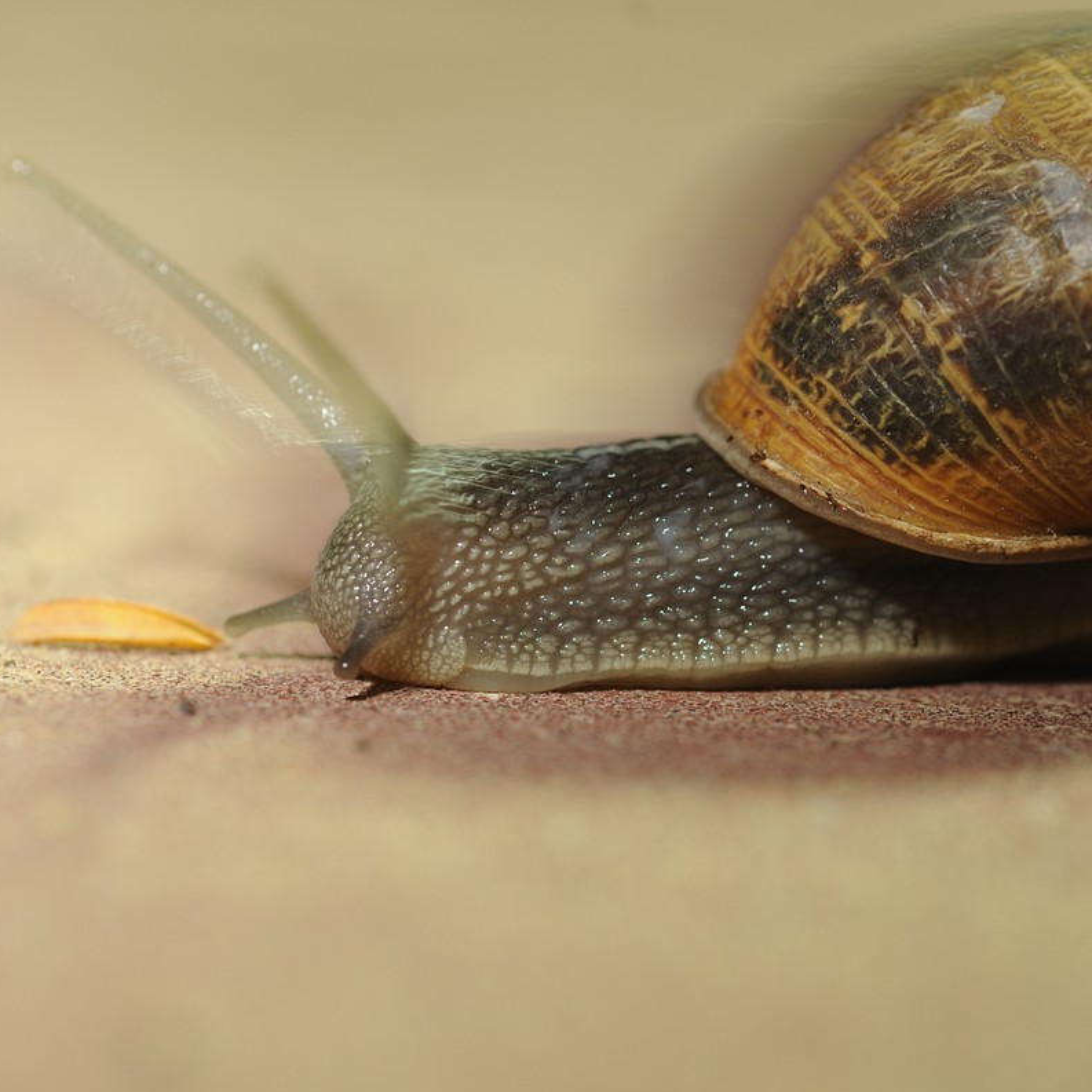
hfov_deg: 15.0
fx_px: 4140
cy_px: 548
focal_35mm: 116
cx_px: 709
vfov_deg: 15.0
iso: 200
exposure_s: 4
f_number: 7.1
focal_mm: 60
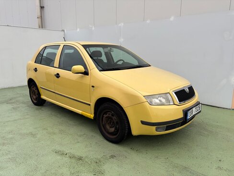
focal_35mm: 26
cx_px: 117
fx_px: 176
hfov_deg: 67.3
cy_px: 88
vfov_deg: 53.1
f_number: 1.6
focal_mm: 5.96
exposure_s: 1/219
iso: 40
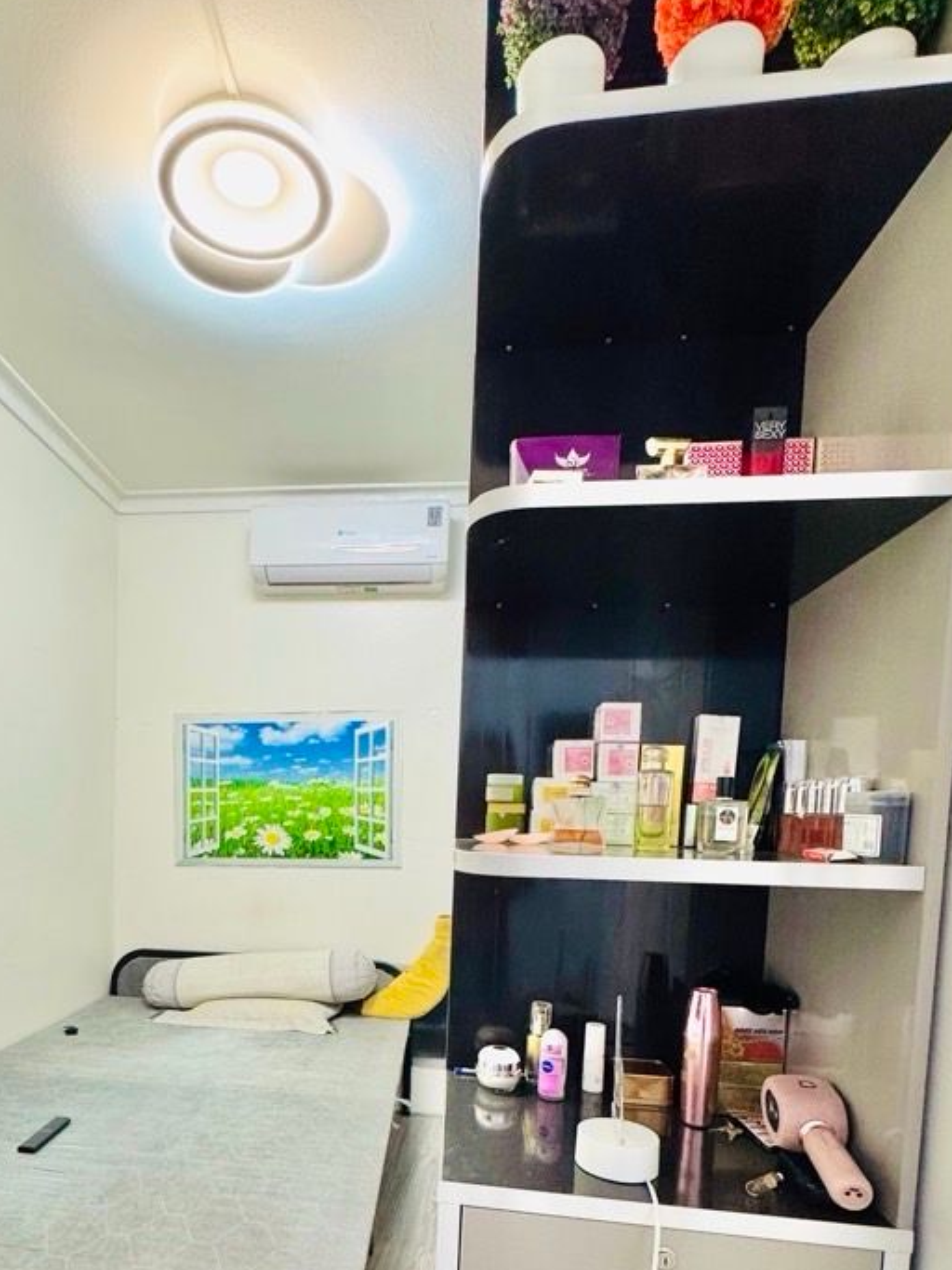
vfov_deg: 76.0
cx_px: 346
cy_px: 867
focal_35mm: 21
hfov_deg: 62.4
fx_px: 770
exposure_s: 1/100
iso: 200
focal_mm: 2.22
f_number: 2.2
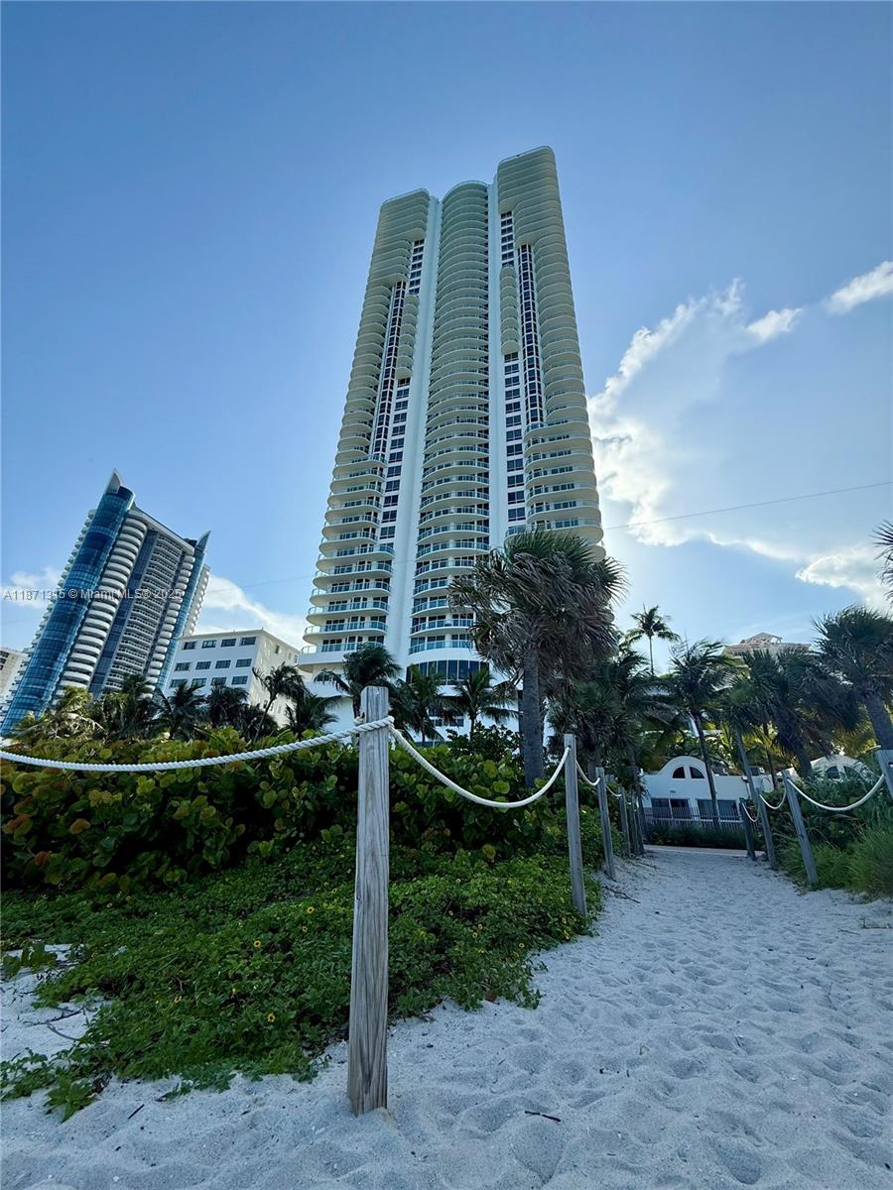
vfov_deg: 102.1
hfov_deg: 85.7
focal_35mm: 14
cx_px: 446
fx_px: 482
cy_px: 595
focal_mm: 2.22
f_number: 2.2
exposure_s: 1/2024
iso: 64
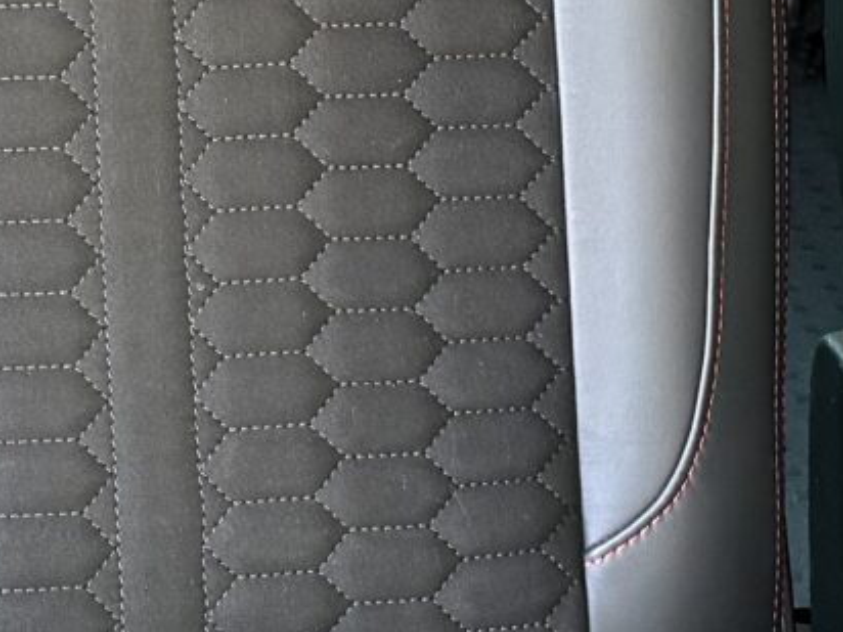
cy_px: -245
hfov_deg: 13.2
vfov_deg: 9.7
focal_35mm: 149
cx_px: 379
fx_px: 3629
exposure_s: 1/68
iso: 200
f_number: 1.78
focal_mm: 6.76
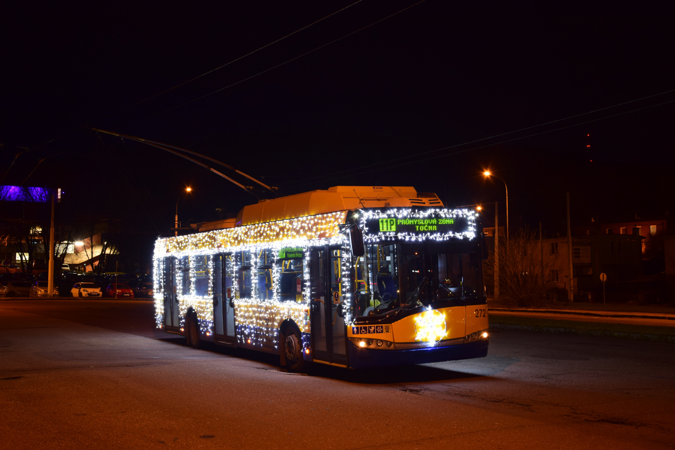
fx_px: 900
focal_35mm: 48
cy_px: 225
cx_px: 338
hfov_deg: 41.1
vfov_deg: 28.1
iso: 200
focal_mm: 32
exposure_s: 1.6
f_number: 6.3
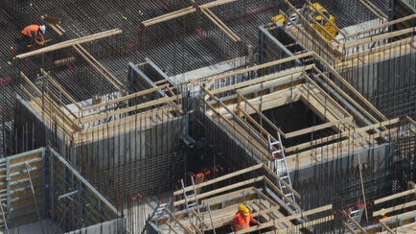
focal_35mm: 574
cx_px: 22
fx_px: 6331
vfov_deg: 2.1
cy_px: 300
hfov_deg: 3.8
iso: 400
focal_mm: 220
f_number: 8
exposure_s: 1/1000
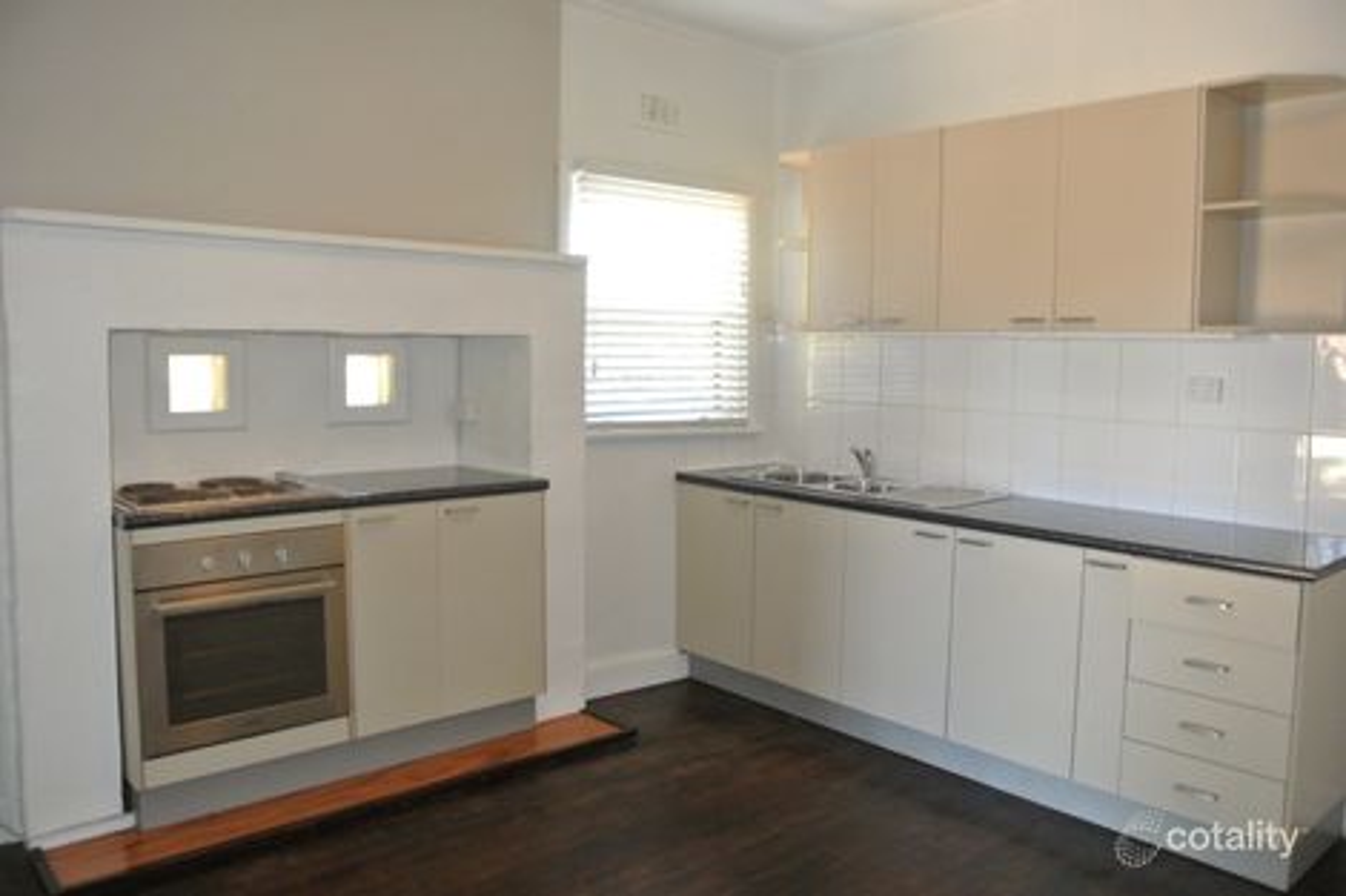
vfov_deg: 47.9
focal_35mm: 27
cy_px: 448
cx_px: 673
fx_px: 1009
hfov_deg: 67.4
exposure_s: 1/60
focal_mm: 10
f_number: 3.5
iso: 900
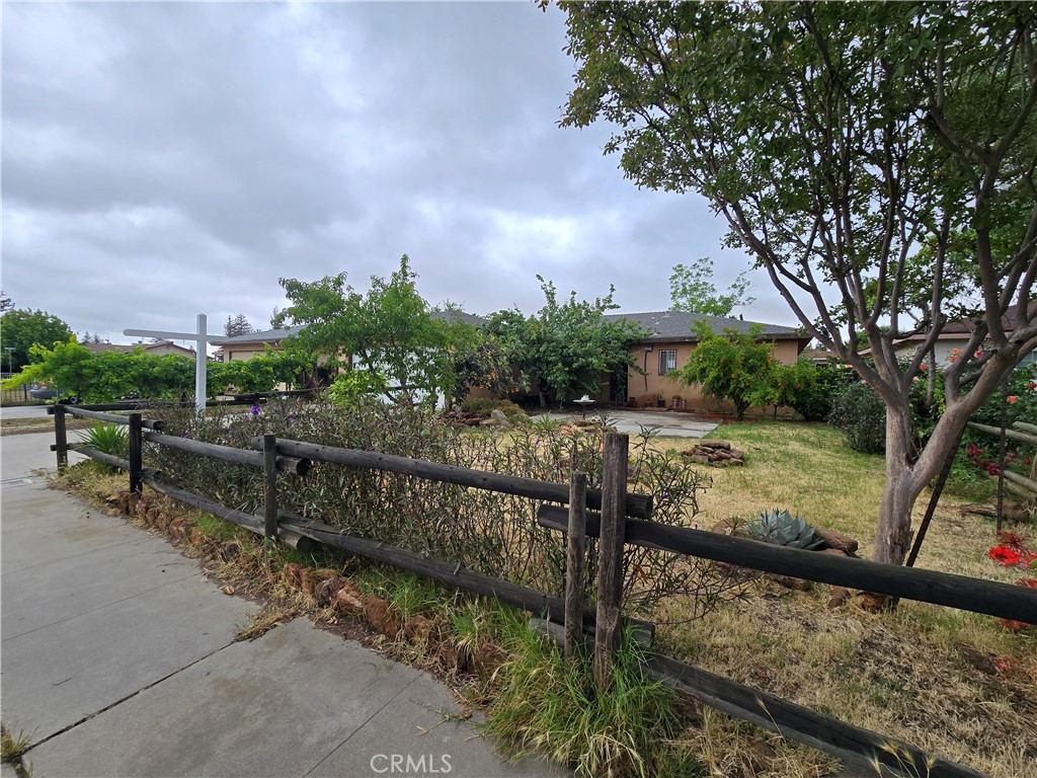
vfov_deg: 89.9
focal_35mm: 13
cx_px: 518
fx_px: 389
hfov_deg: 106.2
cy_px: 389
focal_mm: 2.2
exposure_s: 1/230
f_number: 2.2
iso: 50
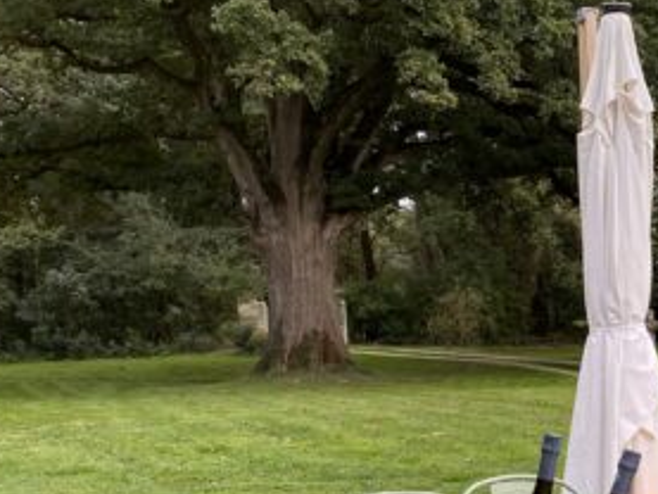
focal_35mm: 72
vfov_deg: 20.1
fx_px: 1369
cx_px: 801
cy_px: 439
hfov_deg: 24.4
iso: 32
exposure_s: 1/198
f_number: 1.8
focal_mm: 4.25
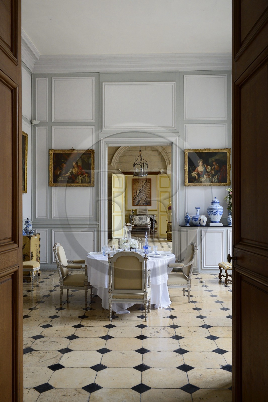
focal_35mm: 34
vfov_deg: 55.8
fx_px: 380
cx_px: 134
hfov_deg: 38.8
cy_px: 201
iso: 1600
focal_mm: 34
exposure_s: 1/60
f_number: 7.1
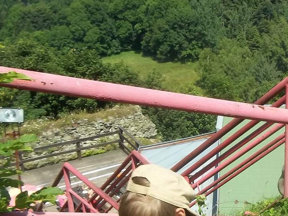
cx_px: 287
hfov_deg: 21.7
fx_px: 724
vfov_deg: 16.9
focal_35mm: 87
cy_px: 166
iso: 80
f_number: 5.5
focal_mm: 5.7
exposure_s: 1/250
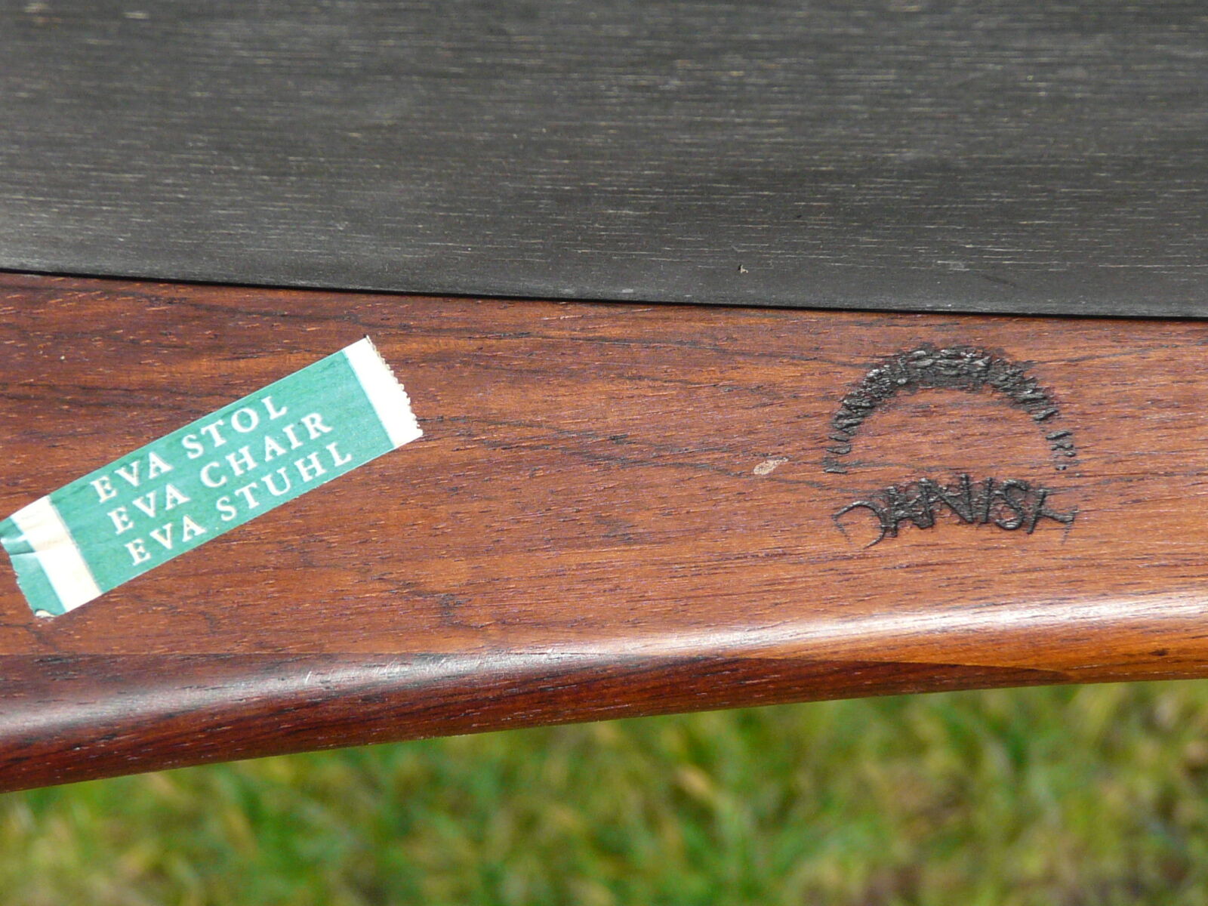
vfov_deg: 9.9
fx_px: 5235
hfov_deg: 13.2
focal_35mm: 150
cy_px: 453
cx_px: 604
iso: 160
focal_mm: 15.4
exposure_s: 1/500
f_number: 3.6
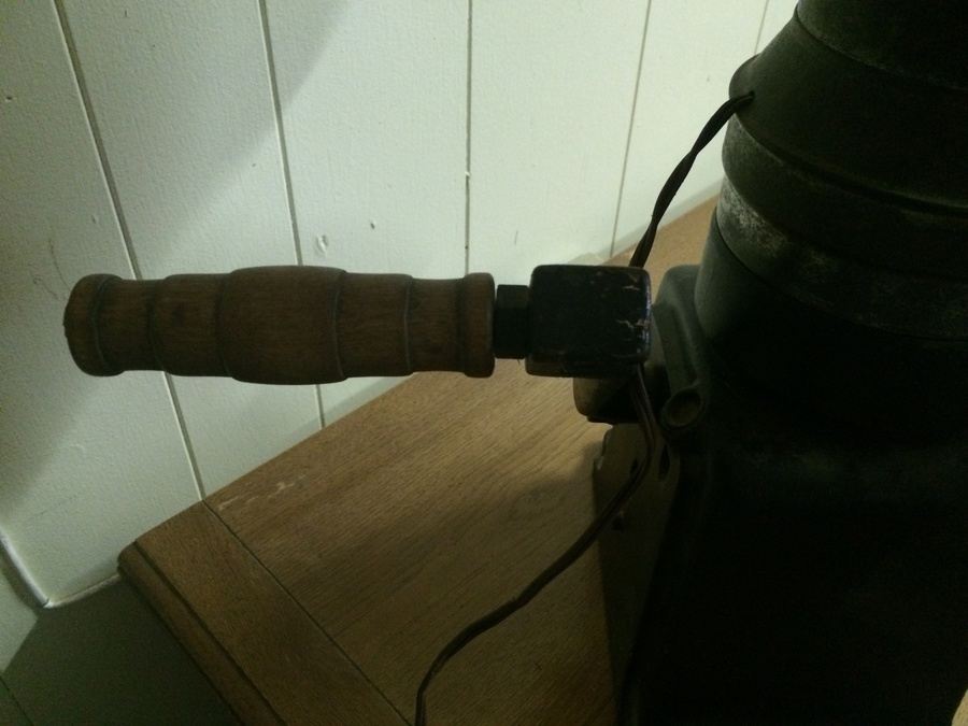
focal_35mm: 30
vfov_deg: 46.8
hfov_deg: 60.0
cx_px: 484
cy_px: 363
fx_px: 839
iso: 400
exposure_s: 1/15
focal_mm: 4.12
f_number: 2.2
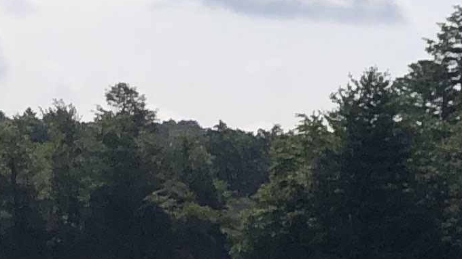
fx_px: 2217
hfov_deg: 10.4
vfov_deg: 6.7
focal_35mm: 181
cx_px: 1091
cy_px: 153
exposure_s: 1/6098
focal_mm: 3.99
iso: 25
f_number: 1.8
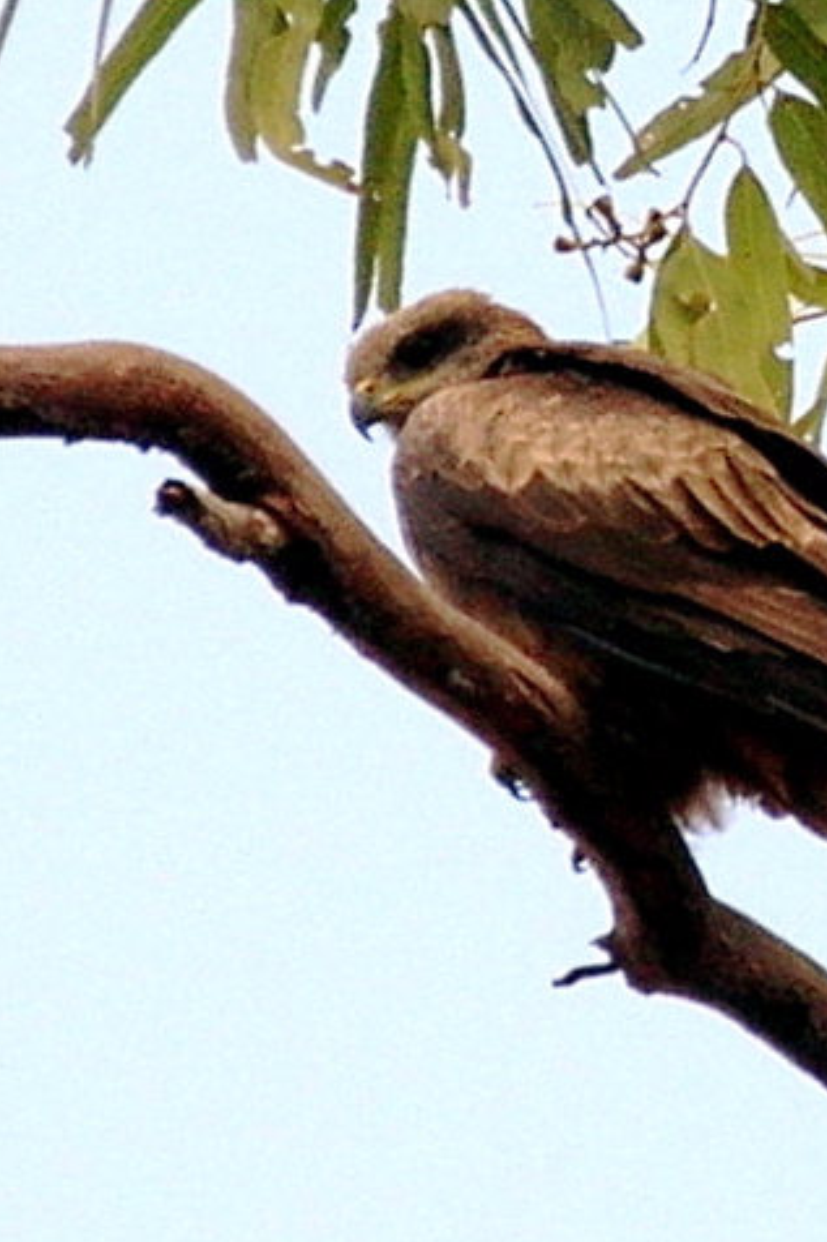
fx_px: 14585
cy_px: 622
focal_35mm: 423
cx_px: 646
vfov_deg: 4.9
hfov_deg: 3.2
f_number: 4.4
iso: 50
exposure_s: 1/303
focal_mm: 50
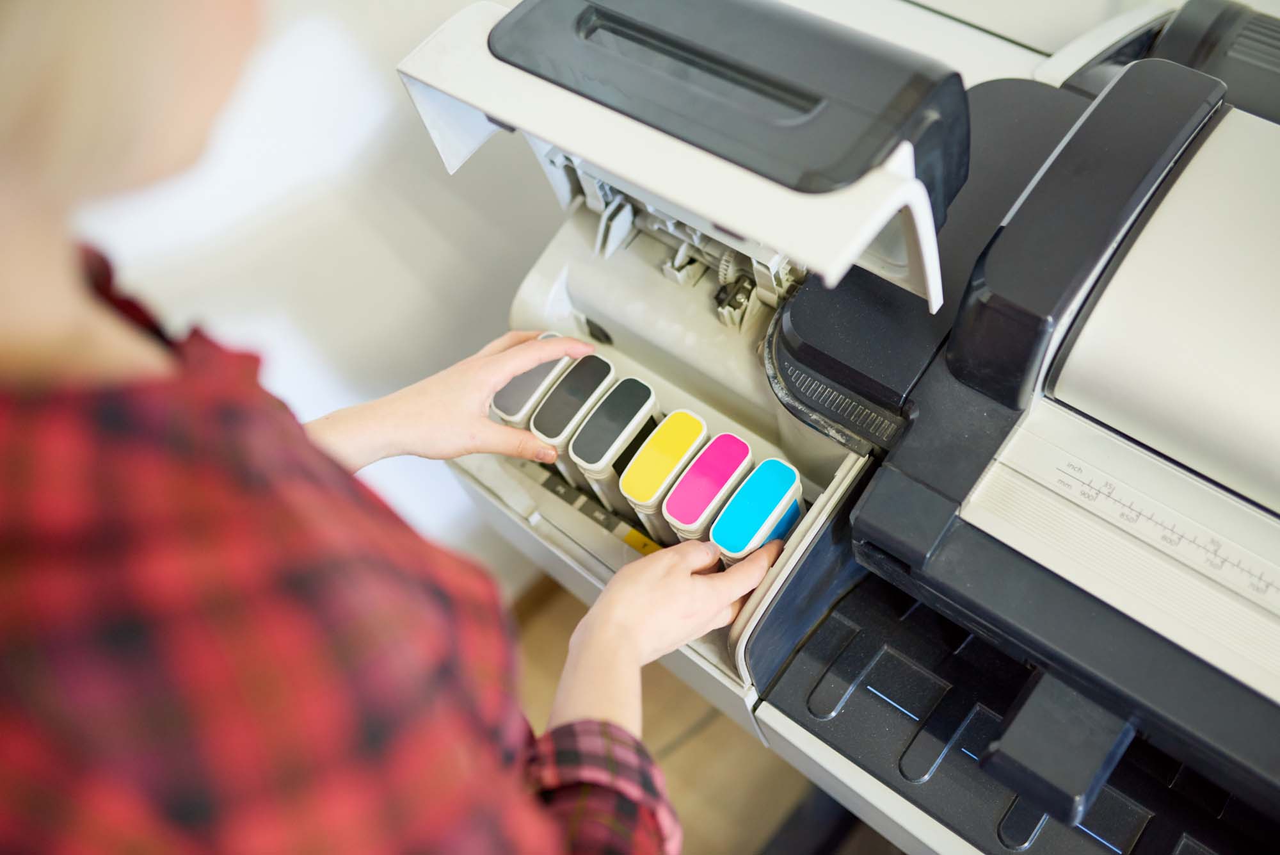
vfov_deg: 37.9
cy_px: 428
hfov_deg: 54.4
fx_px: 1245
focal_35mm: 35
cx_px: 640
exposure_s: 1/160
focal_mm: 35
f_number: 2
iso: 800
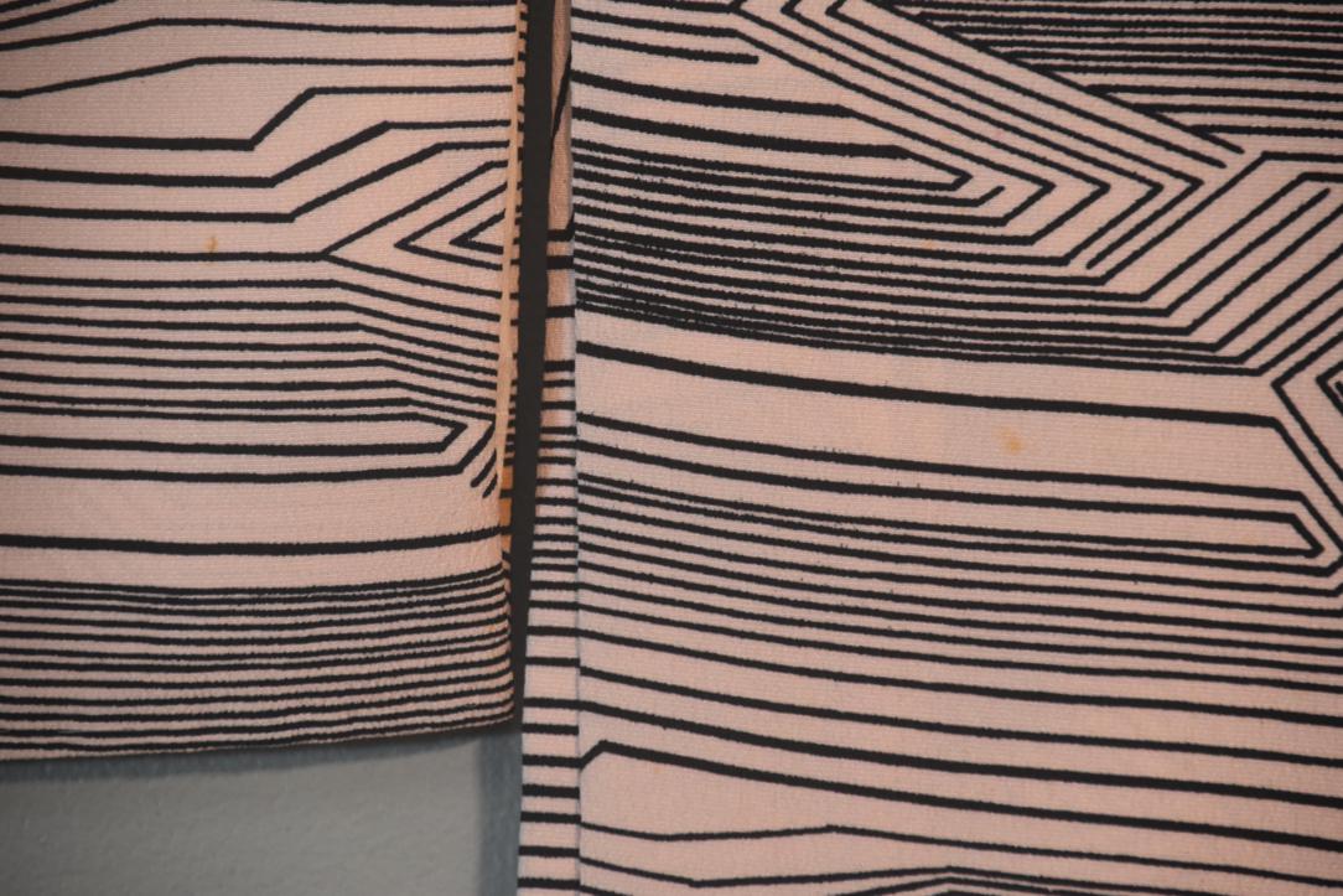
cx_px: 672
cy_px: 448
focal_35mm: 375
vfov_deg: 3.7
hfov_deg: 5.5
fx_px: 13990
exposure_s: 1/125
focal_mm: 250
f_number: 6.3
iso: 1100
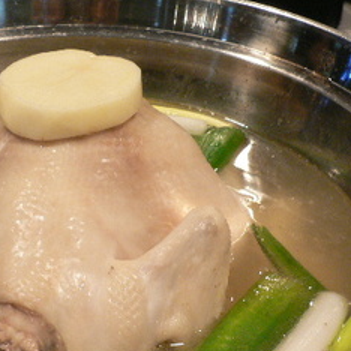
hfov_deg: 25.6
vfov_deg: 25.8
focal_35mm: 66
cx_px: 62
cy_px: 259
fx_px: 757
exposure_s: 1/15
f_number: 2.8
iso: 200
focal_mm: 5.8
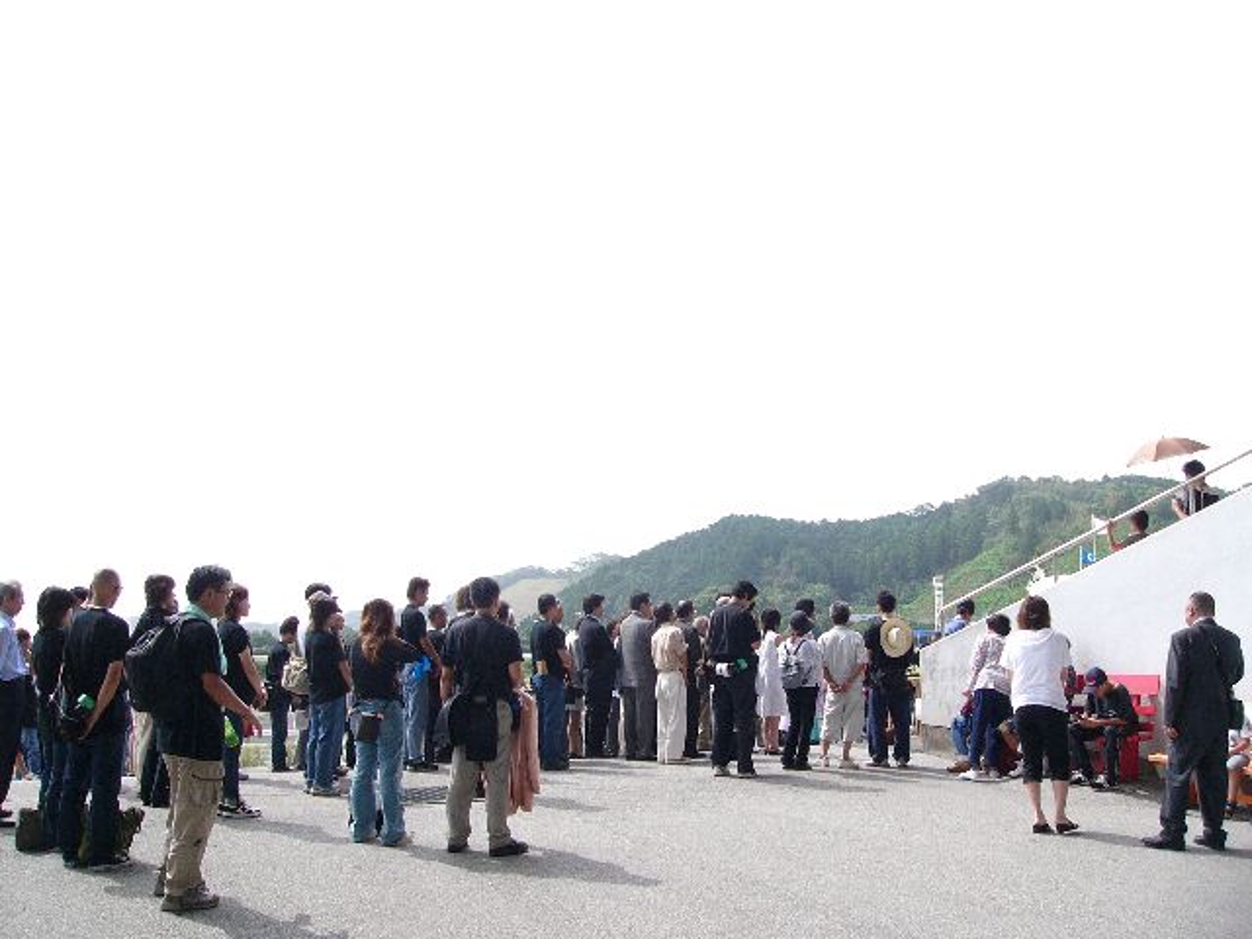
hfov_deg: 51.4
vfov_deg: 39.7
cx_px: 626
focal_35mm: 36
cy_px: 470
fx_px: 1302
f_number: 2.8
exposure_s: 1/1000
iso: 100
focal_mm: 6
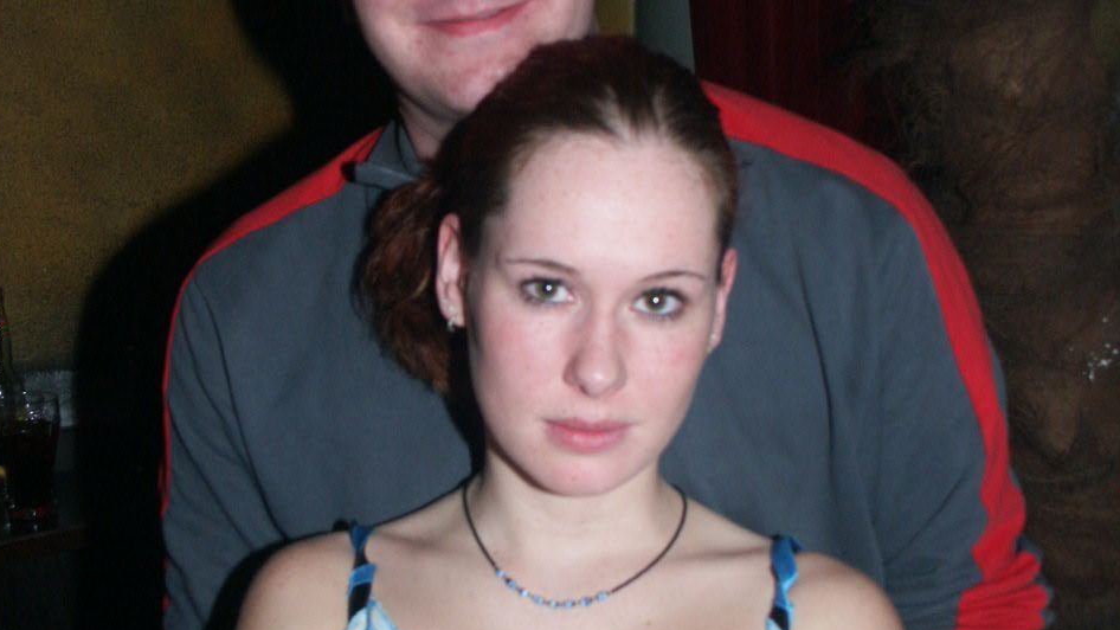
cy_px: 284
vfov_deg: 21.4
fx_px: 1663
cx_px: 553
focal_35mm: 56
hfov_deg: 37.2
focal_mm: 9.87
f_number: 2.8
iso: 200
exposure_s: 1/45
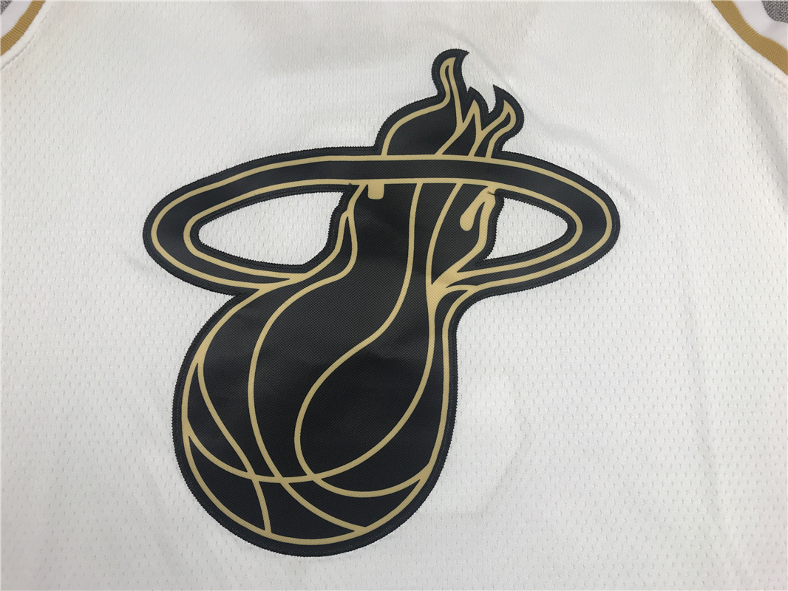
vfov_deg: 49.8
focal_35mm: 28
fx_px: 638
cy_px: 296
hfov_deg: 63.4
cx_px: 394
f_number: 1.8
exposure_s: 1/100
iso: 25
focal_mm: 3.99
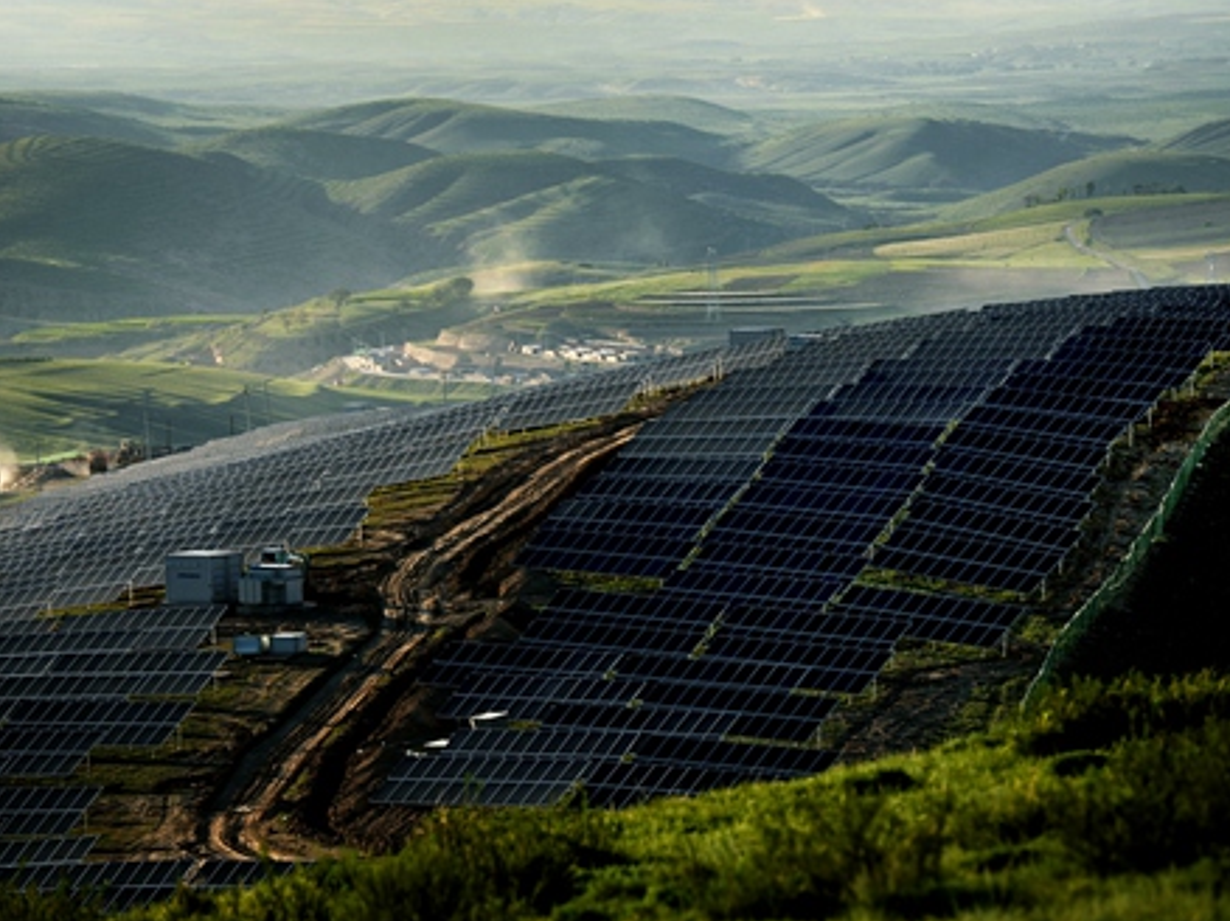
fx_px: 9837
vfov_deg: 5.4
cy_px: 555
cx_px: 604
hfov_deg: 7.2
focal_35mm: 277
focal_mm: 210
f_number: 5.6
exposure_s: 1/500
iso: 100
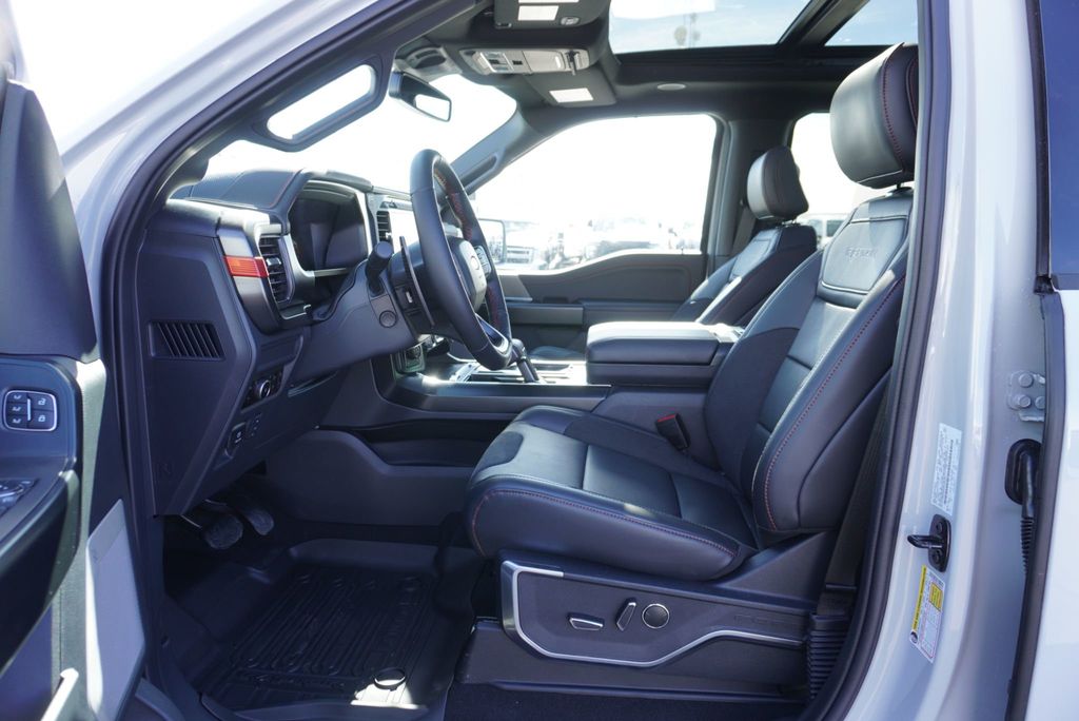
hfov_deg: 73.7
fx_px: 720
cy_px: 360
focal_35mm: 24
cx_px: 540
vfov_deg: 53.2
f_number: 4
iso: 100
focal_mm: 16
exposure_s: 1/60
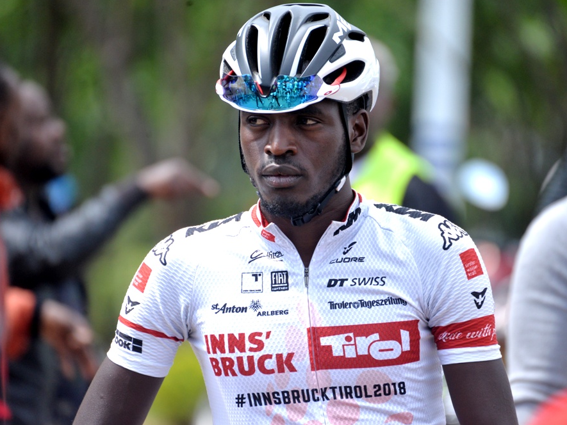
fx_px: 6766
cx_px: 296
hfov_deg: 4.8
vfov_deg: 3.6
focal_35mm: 413
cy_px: 212
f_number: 6.3
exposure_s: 1/2500
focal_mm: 380
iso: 1250
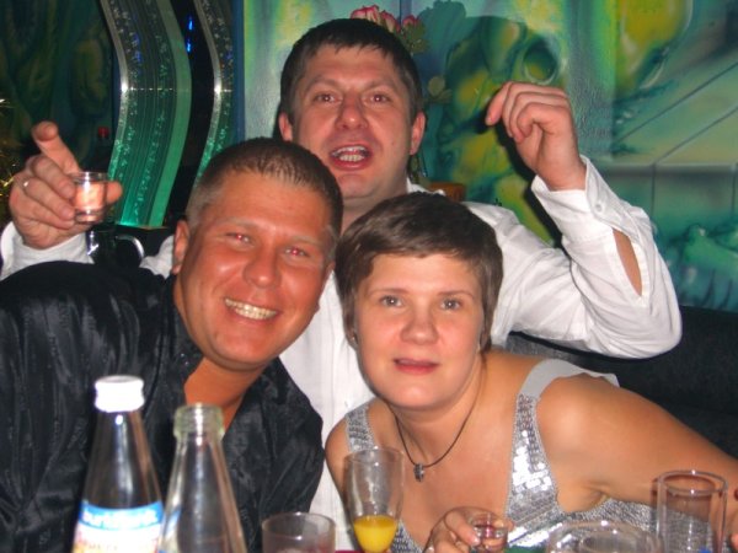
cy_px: 276
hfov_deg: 33.8
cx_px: 369
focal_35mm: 57
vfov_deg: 25.7
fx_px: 1215
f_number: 3.6
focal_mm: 11.8
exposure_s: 1/60
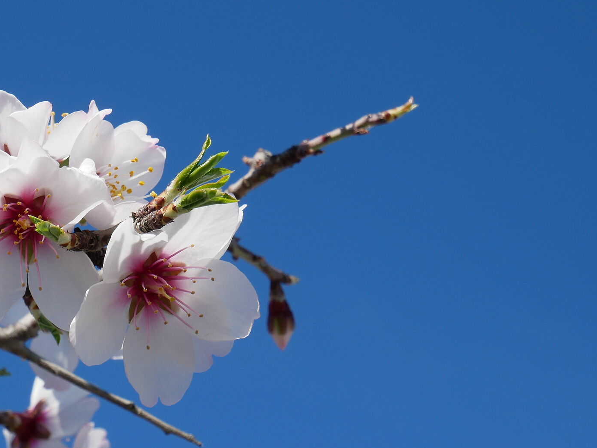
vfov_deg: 13.3
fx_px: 1915
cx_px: 82
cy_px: 245
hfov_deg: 17.5
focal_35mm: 111
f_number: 9
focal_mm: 32
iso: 200
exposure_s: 1/400
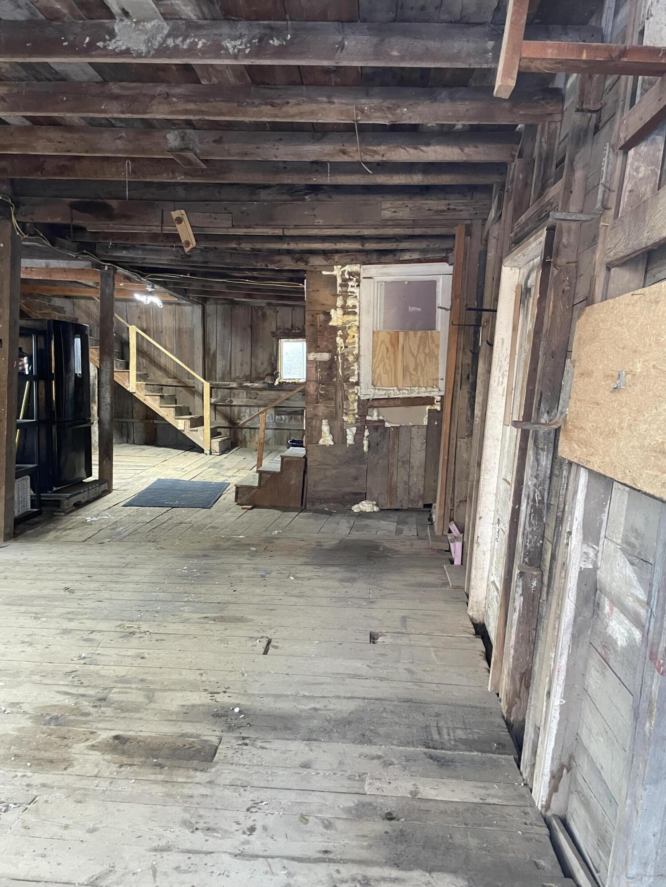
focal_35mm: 26
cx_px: 333
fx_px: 667
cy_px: 444
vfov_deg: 67.3
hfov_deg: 53.1
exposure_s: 1/60
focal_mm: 4.2
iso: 400
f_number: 1.6
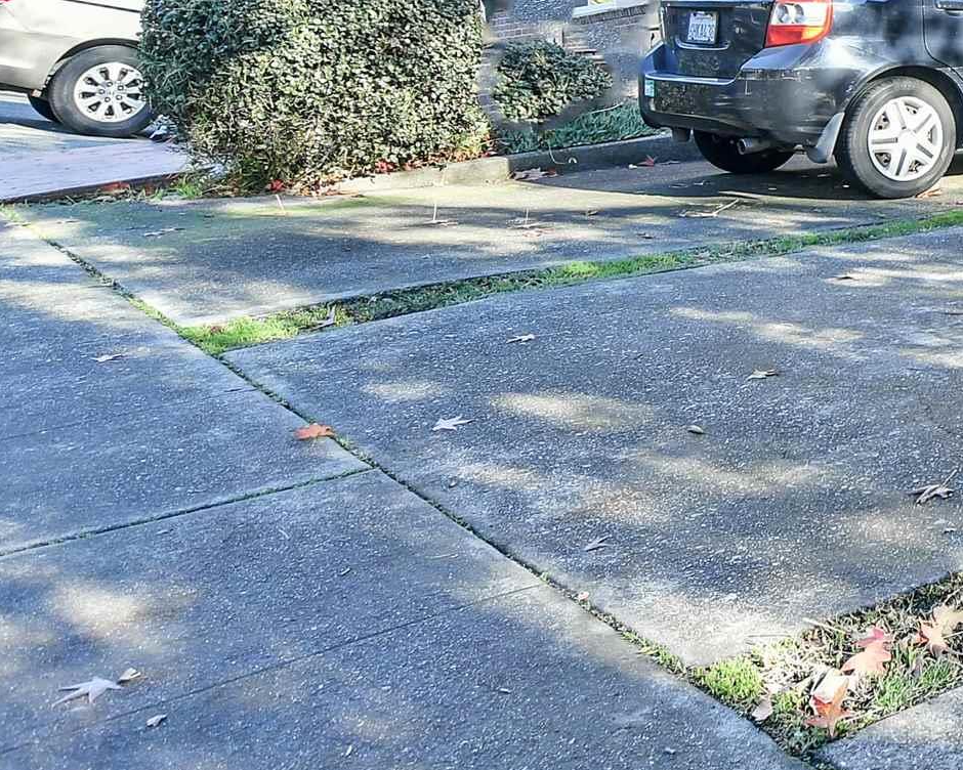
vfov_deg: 30.0
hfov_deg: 28.6
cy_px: -34
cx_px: 1391
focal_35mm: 46
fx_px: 1311
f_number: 4.5
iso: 200
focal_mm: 10
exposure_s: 1/100
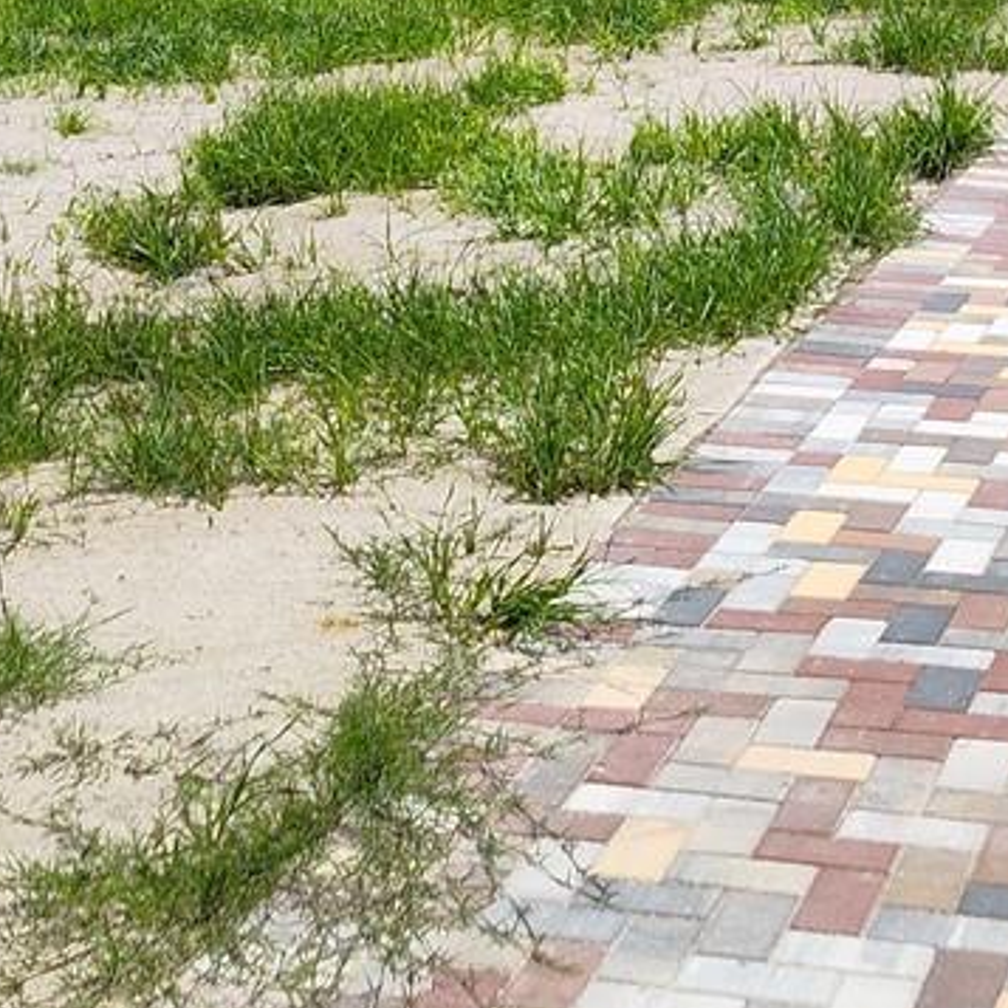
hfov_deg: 18.9
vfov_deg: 17.8
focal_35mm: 91
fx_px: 2998
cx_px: 768
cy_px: -325
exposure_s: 1/2419
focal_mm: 5.56
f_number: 1.8
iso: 100
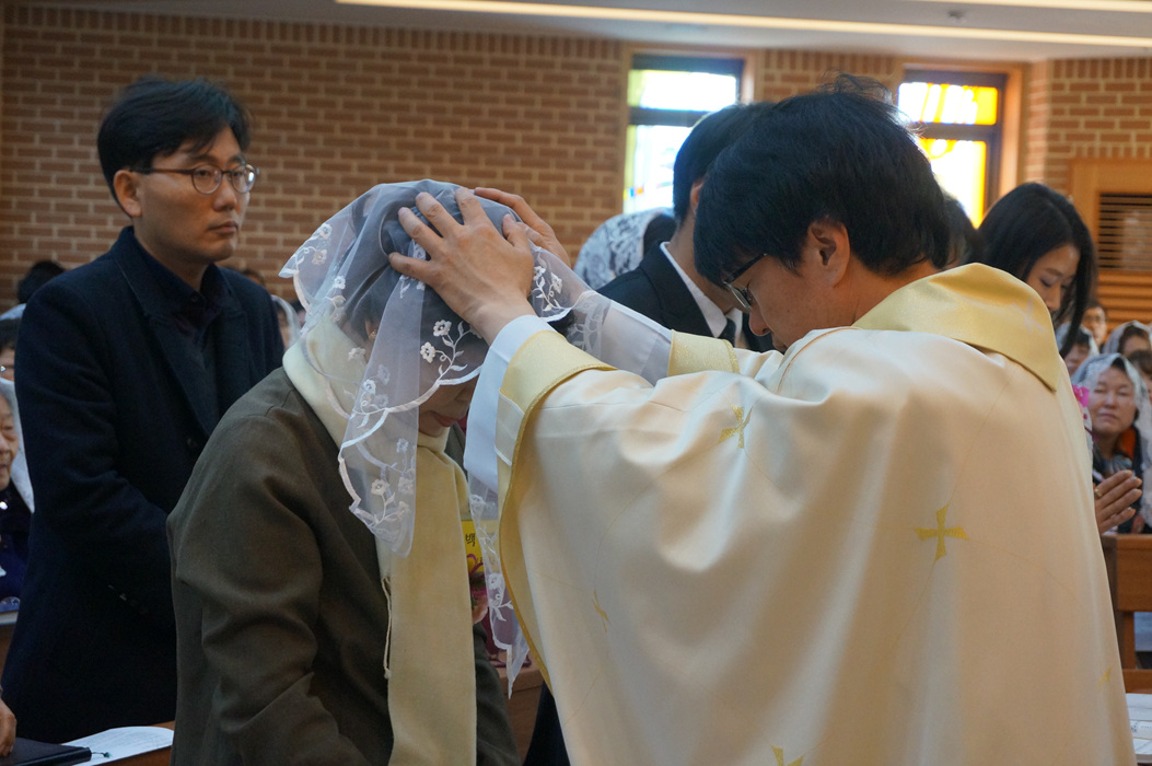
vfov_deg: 18.9
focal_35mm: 72
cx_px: 576
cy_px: 383
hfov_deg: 28.1
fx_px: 2302
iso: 1600
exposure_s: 1/160
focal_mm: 48
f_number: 5.6
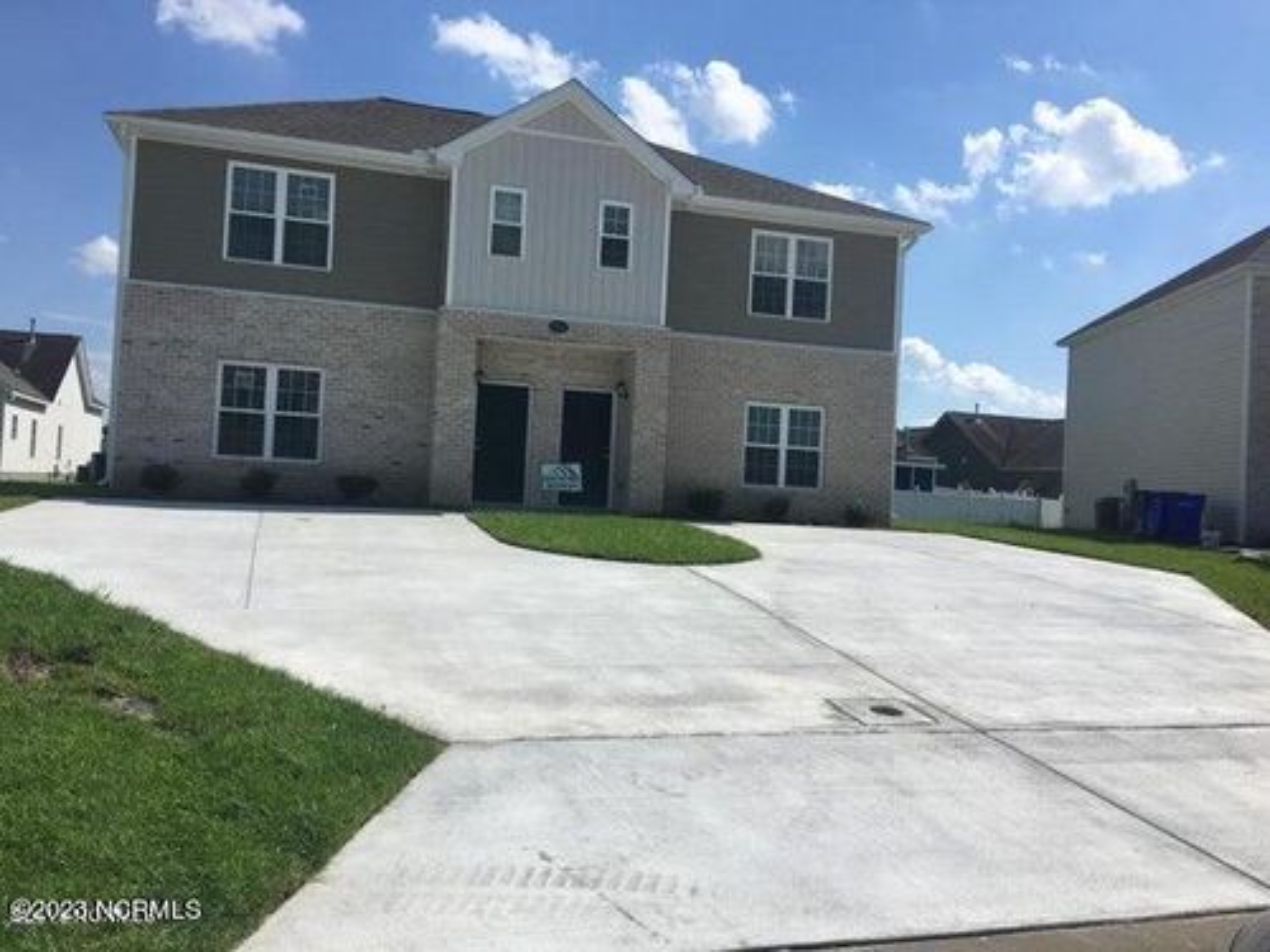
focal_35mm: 29
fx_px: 1064
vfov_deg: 48.2
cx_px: 635
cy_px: 476
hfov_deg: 61.7
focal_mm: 4.15
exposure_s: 1/2404
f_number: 2.2
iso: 25
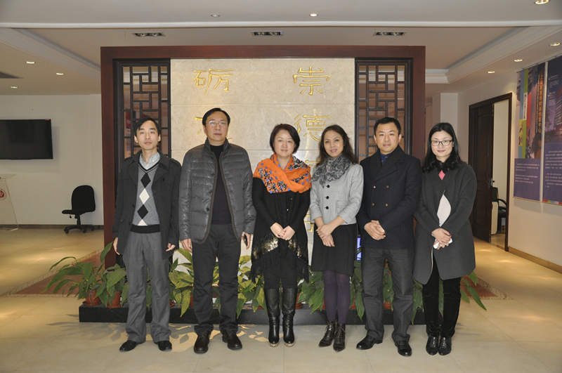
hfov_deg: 59.6
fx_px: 491
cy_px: 186
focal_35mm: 32
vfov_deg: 41.6
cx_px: 281
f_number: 4
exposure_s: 1/60
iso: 800
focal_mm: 21
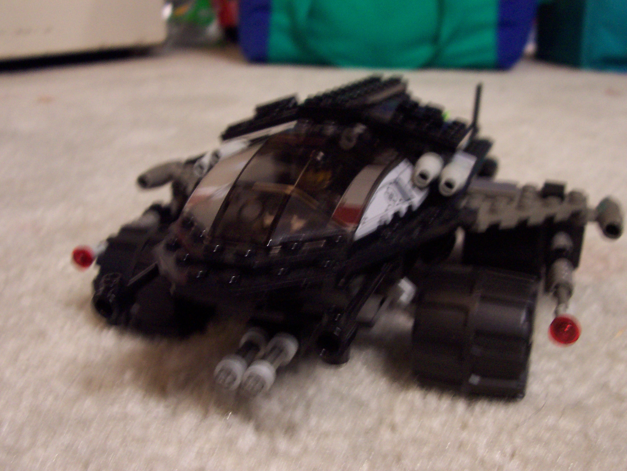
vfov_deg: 38.7
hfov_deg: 50.1
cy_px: 236
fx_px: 670
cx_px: 314
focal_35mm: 37
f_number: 2.8
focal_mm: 5.6
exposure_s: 1/8
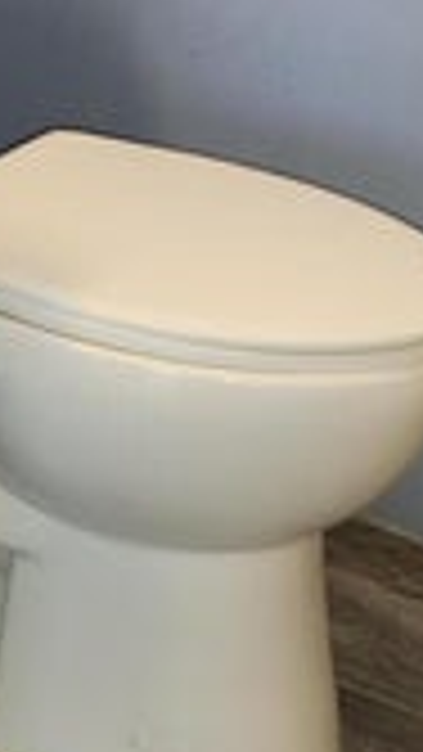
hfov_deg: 12.6
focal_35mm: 96
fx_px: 1913
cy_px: -81
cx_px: 81
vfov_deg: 21.1
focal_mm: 5.4
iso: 100
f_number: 1.8
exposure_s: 1/30
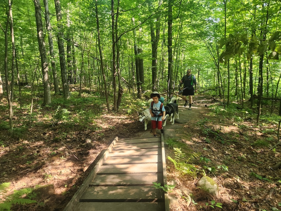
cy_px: 106
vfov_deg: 58.9
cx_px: 140
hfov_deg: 73.9
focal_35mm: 23
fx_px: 187
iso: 125
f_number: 1.8
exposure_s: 1/180
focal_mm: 5.4
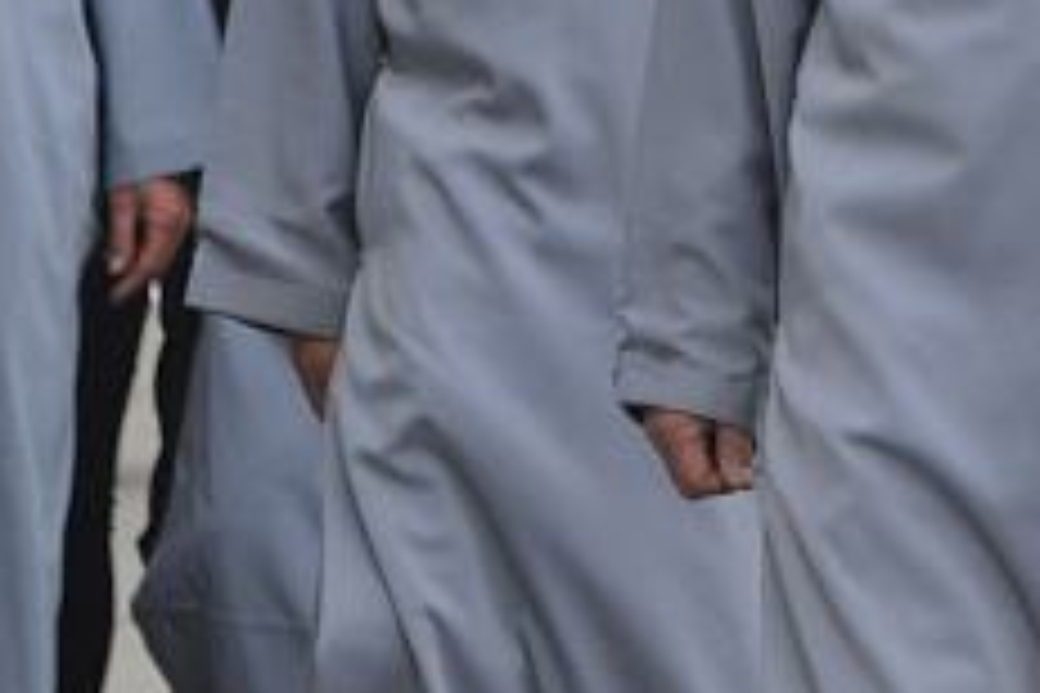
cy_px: -45
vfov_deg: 1.4
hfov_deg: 2.1
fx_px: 28482
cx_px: 1868
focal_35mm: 986
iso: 500
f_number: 5.6
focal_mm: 190
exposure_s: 1/250
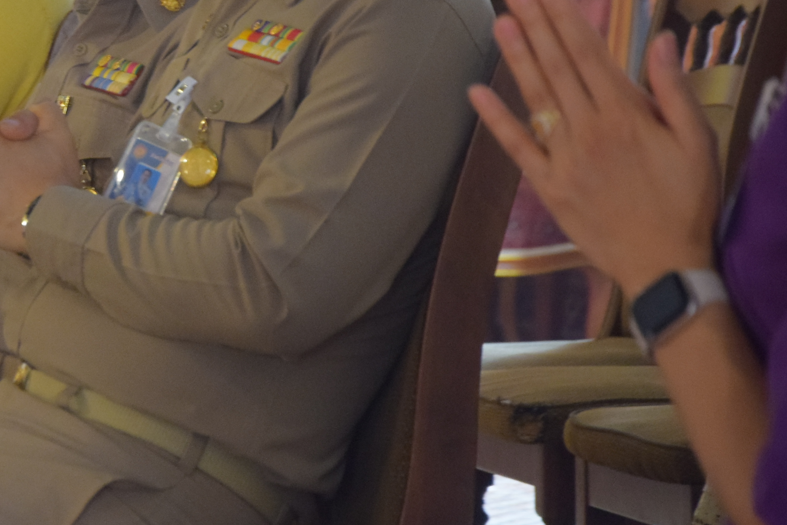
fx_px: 6319
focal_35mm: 289
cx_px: 54
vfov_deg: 4.8
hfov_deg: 7.1
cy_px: 29
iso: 2000
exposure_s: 1/50
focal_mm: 90
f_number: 5.6
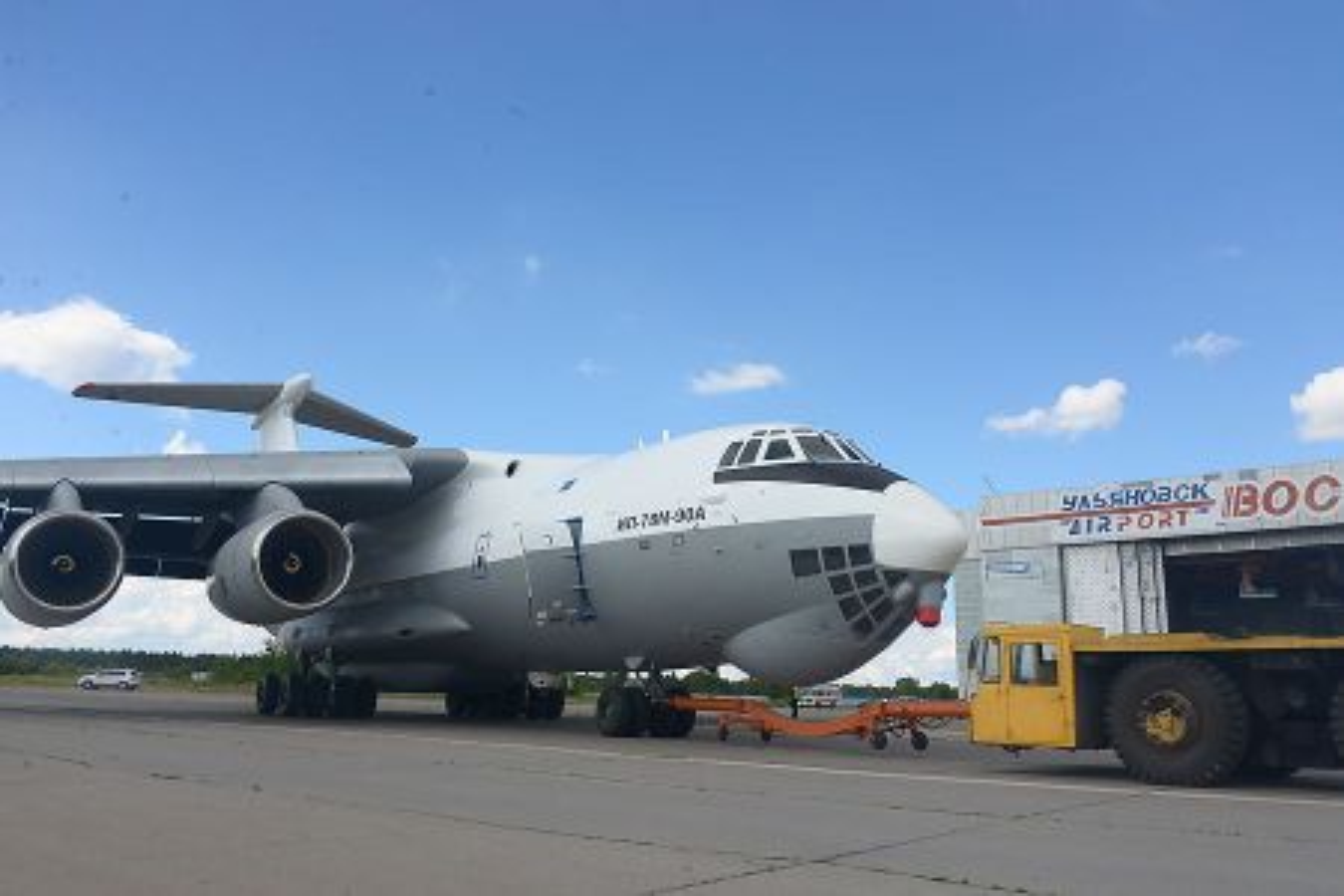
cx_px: 672
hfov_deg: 65.5
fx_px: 1045
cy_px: 448
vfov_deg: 46.4
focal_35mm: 28
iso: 100
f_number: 13
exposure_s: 1/100
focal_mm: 28
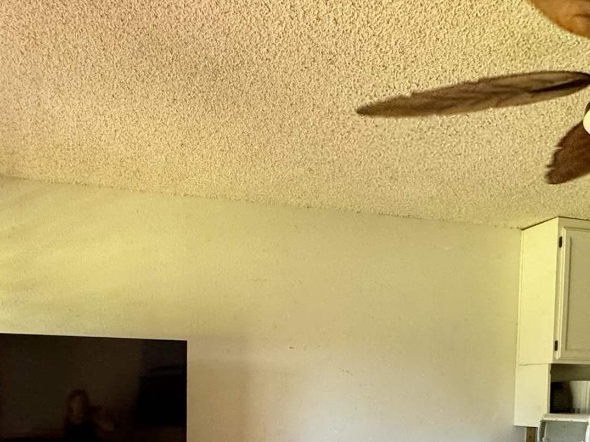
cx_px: 279
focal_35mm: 40
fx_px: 682
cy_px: 455
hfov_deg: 46.8
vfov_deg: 32.7
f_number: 2.2
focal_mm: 2.22
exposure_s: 1/99
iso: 320
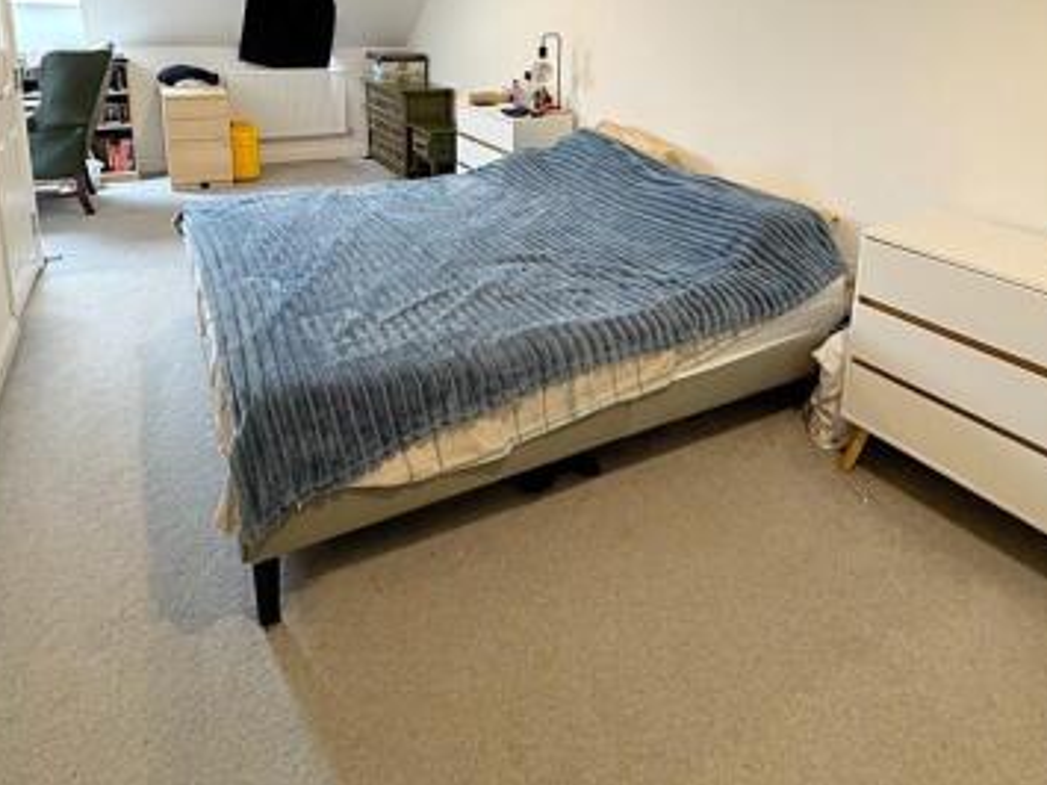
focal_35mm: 23
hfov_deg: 73.9
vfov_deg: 54.8
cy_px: 158
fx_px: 695
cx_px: 535
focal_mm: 2.22
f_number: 2.2
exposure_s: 1/50
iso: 250
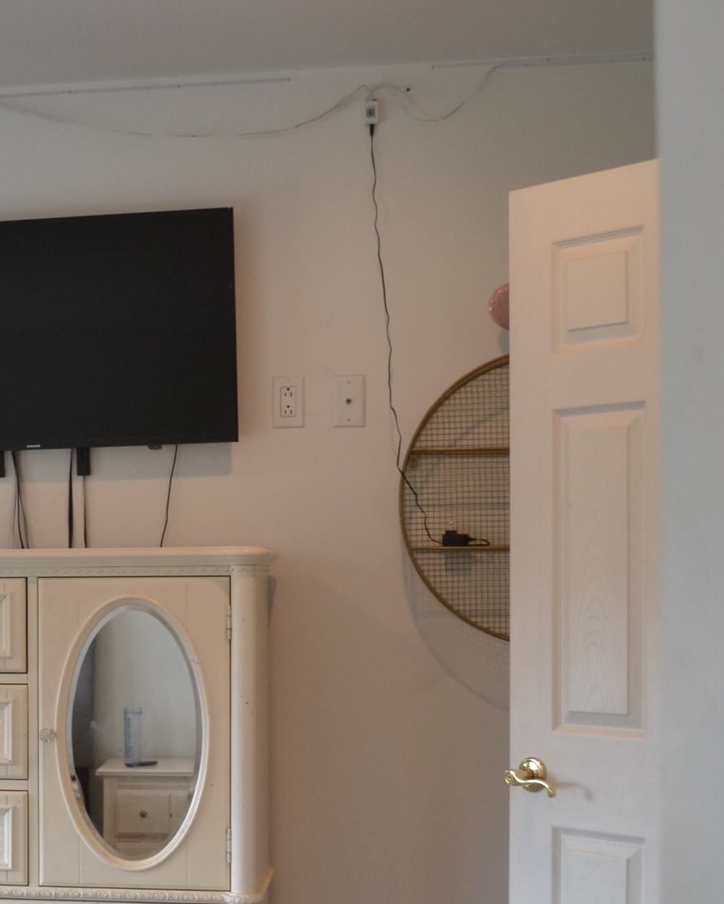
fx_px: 1821
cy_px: 639
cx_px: 13
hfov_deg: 21.7
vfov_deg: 27.6
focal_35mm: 68
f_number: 4
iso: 400
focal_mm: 20
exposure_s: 1/60
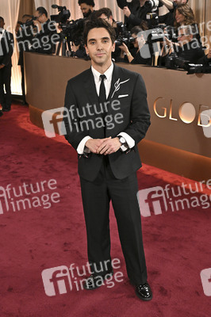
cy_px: 158
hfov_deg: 31.1
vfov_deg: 45.5
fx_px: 379
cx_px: 106
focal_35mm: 43
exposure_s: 1/320
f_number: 5.6
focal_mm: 43
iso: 2500
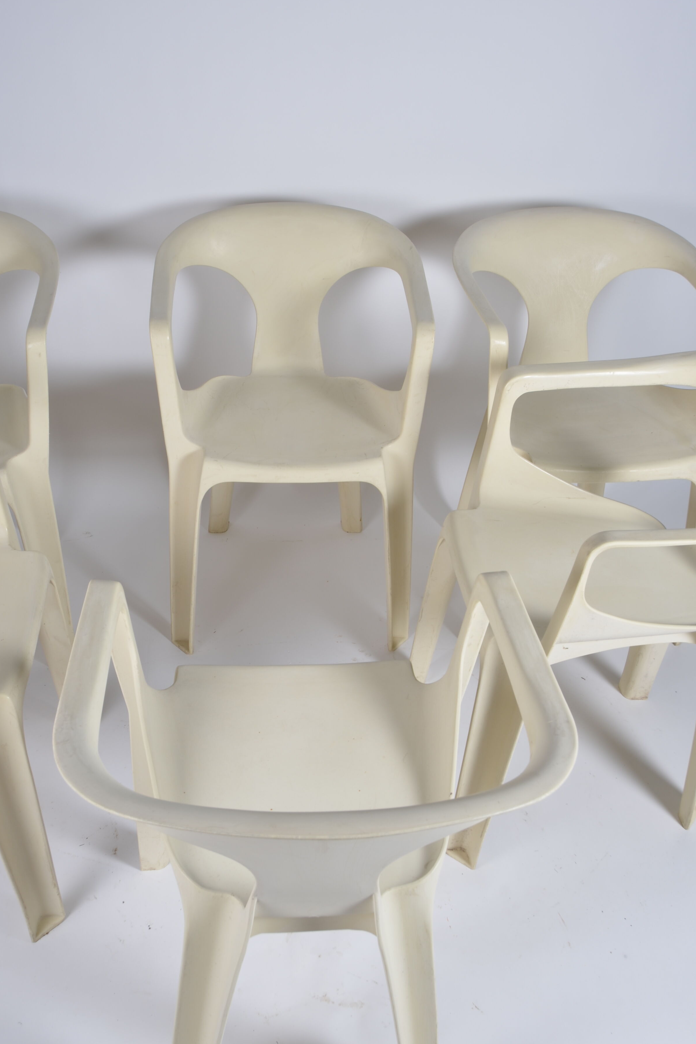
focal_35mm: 37
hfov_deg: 35.9
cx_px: 340
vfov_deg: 51.9
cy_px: 531
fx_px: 1073
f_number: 11
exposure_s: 1/125
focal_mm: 24
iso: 100
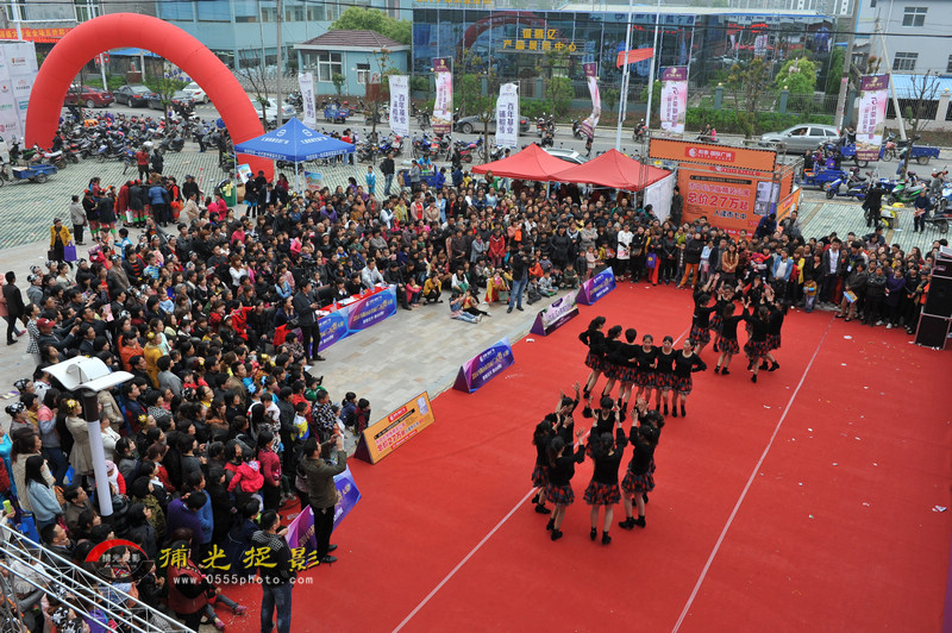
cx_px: 476
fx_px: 819
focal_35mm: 31
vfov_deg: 42.3
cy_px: 316
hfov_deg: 60.3
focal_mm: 31
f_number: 8
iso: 500
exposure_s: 1/125
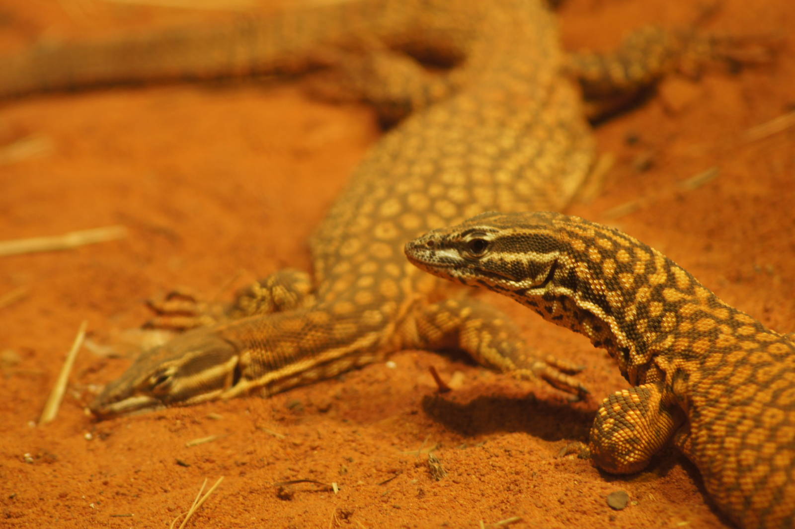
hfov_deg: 6.9
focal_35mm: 300
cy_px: 264
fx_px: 6621
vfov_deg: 4.6
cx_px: 398
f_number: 5.6
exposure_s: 1/30
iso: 200
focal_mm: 200
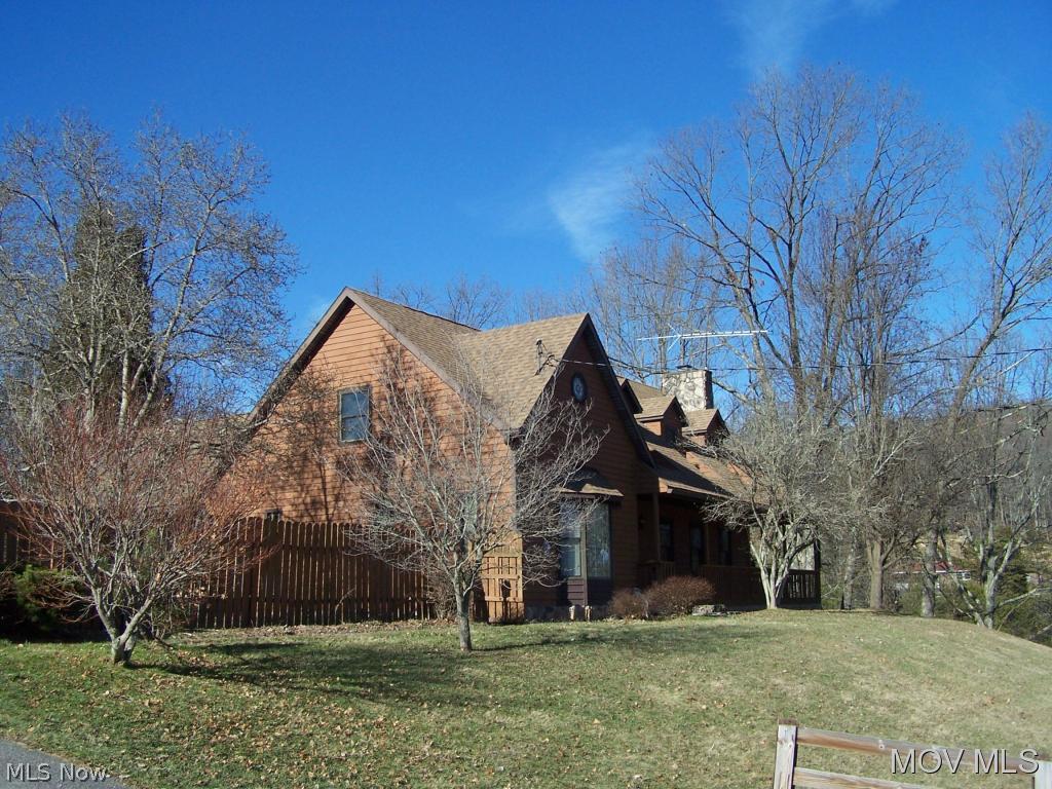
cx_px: 526
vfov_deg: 37.7
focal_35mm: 38
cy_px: 394
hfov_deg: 49.0
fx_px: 1155
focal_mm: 6.3
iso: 80
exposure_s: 1/750
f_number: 4
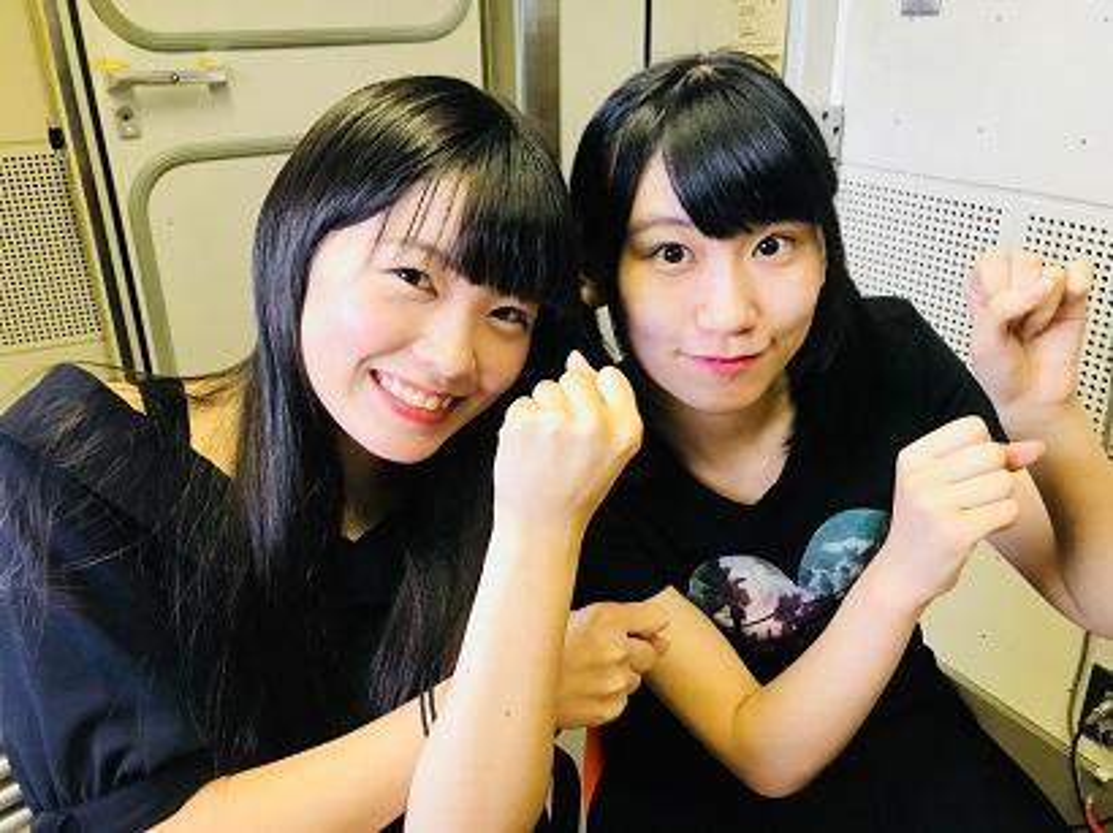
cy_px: 416
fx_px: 900
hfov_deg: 63.5
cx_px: 556
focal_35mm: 28
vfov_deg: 49.7
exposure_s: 1/25
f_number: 1.8
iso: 40
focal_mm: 4
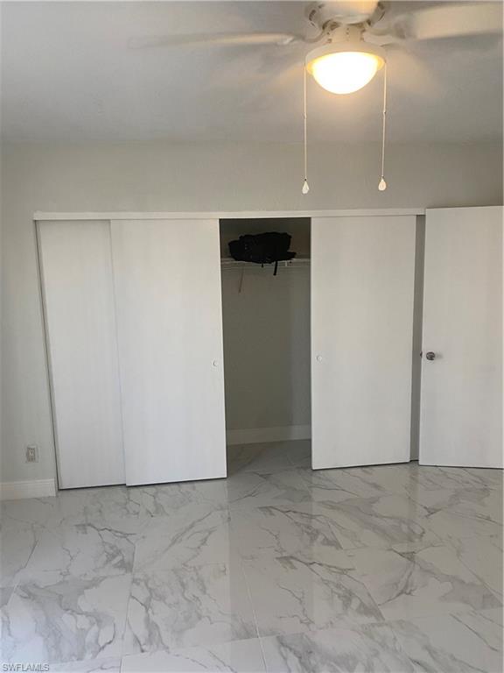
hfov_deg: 53.1
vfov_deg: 67.3
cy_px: 336
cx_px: 252
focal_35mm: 26
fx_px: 505
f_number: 1.8
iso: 80
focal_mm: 4.25
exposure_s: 1/60
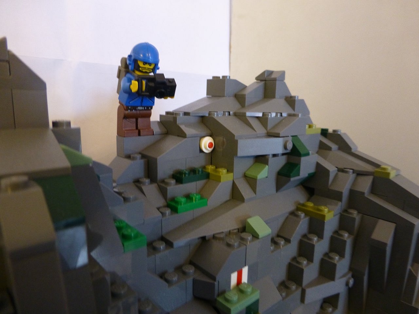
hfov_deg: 71.6
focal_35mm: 24
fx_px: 291
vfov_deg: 56.8
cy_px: 157
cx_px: 210
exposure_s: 1/6
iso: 400
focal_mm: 4.3
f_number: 3.3
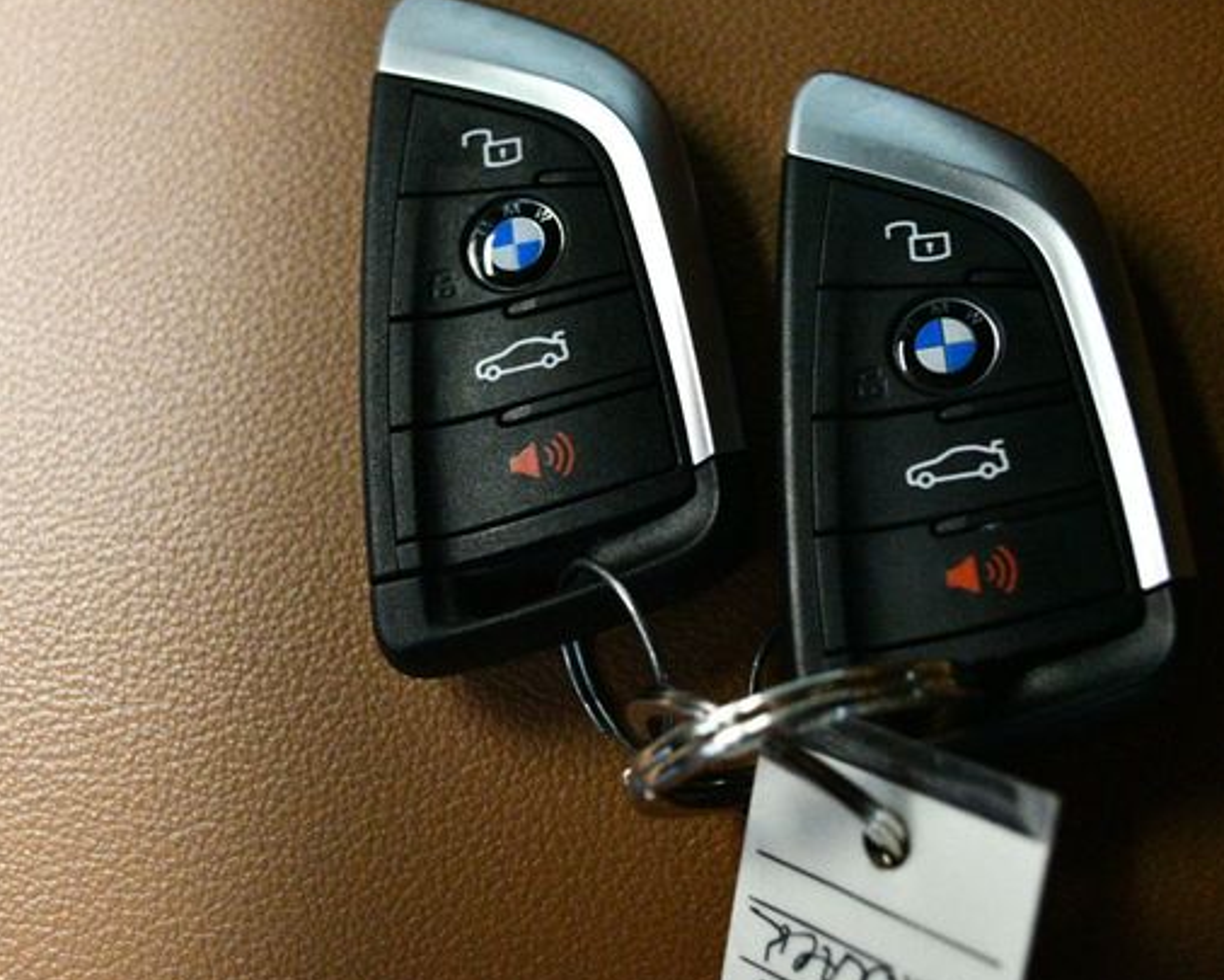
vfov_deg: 29.7
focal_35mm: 51
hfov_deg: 36.6
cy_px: 484
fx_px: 1848
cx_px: 636
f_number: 4.5
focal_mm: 29
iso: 12800
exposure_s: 1/50
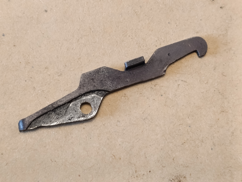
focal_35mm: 92
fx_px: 644
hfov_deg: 21.3
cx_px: 121
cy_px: 91
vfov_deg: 16.1
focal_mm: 6.14
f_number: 1.6
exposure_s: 1/100
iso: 800
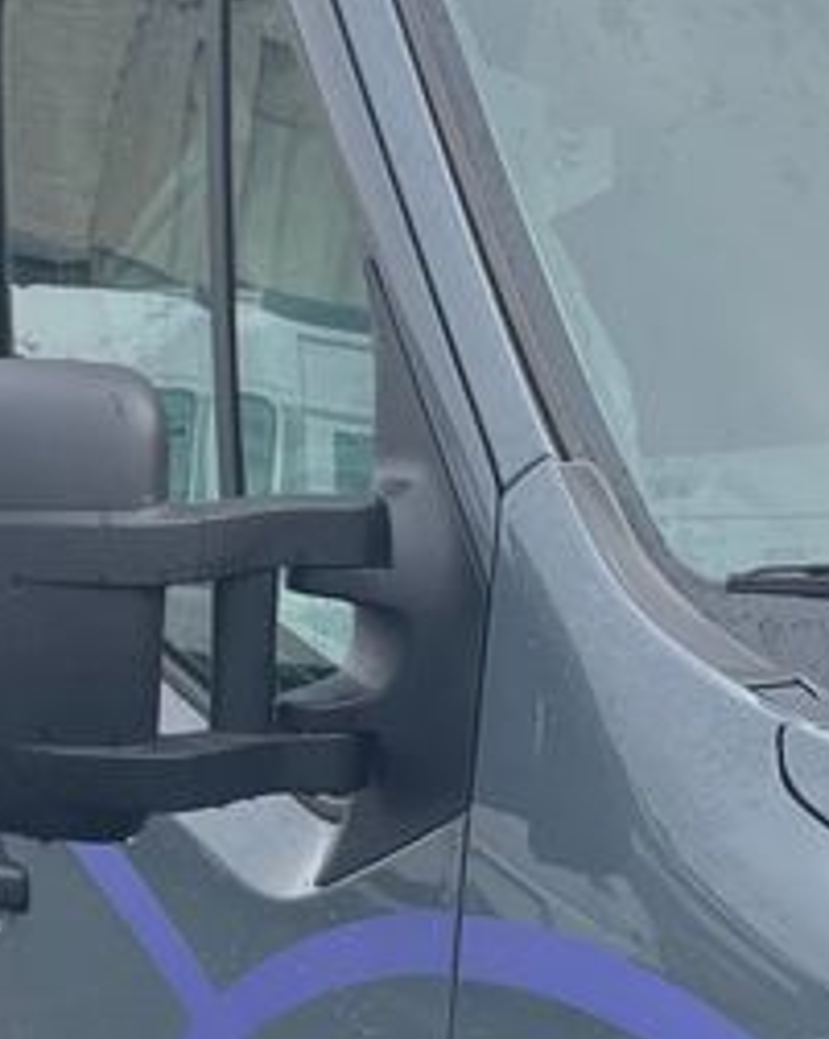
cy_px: 919
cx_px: 990
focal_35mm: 129
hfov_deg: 11.7
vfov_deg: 14.8
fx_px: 3964
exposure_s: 1/518
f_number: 1.6
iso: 32
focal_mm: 4.2
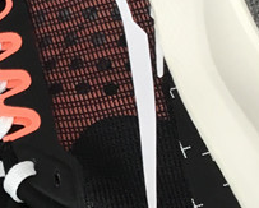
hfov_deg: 13.7
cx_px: -98
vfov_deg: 11.5
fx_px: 1029
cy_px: 138
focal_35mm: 134
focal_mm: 3.3
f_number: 2.4
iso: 25
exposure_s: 1/33
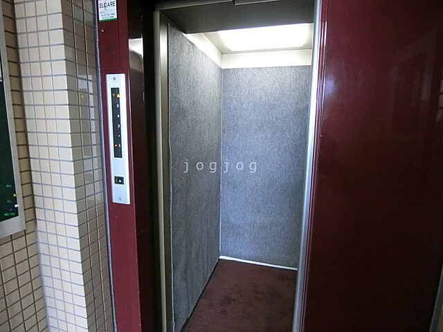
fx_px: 243
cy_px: 166
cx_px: 222
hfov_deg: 84.7
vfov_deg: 68.7
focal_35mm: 19
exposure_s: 1/125
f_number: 2.7
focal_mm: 4.06
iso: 1600
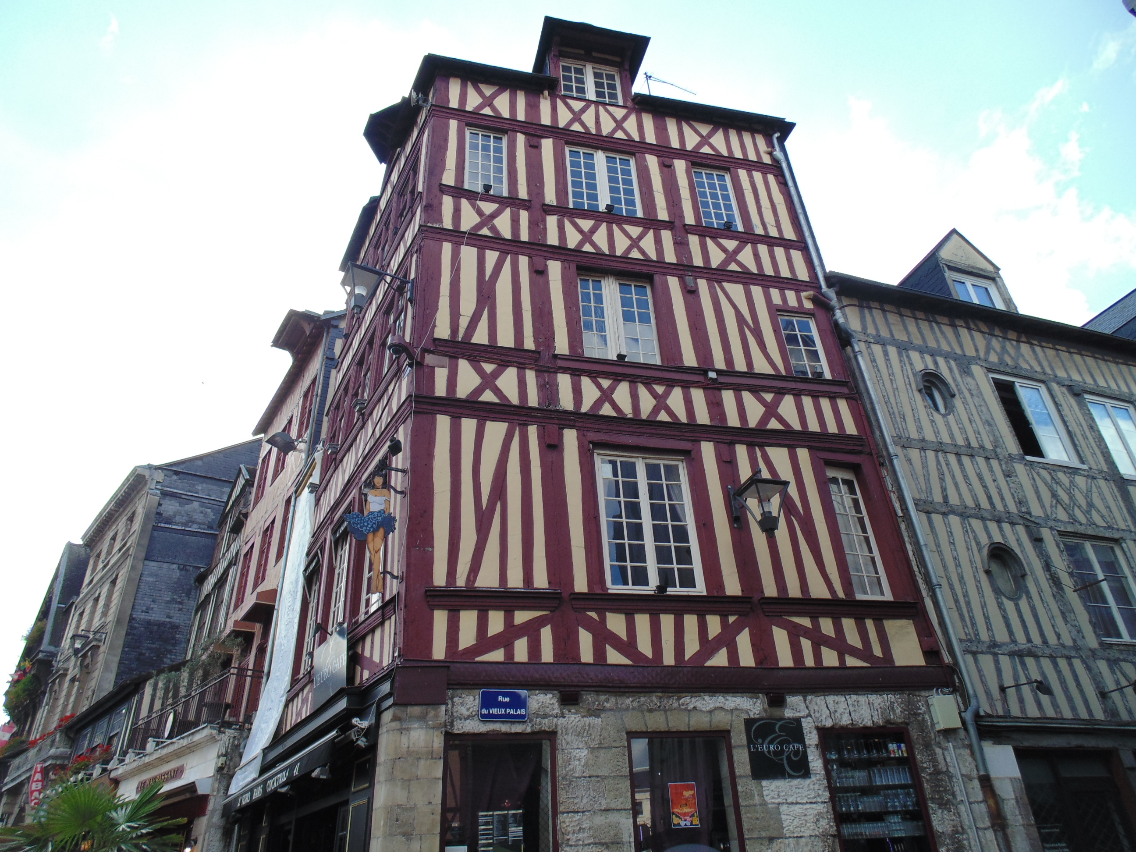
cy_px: 426
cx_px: 568
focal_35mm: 22
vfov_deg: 61.1
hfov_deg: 76.4
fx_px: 722
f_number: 3.1
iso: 80
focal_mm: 4
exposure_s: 1/400
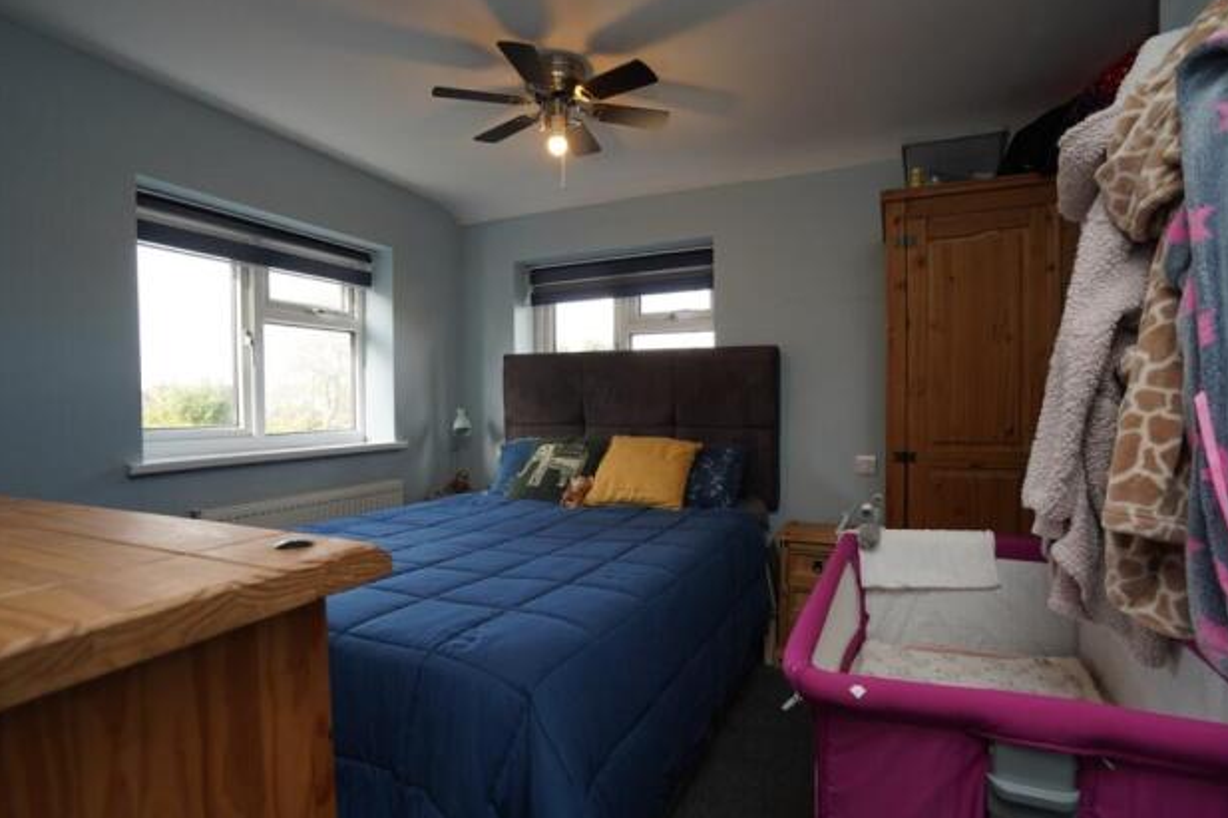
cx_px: 631
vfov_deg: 70.4
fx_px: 580
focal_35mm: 17
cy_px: 425
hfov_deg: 93.3
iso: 400
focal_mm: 16
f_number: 8
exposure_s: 1/50
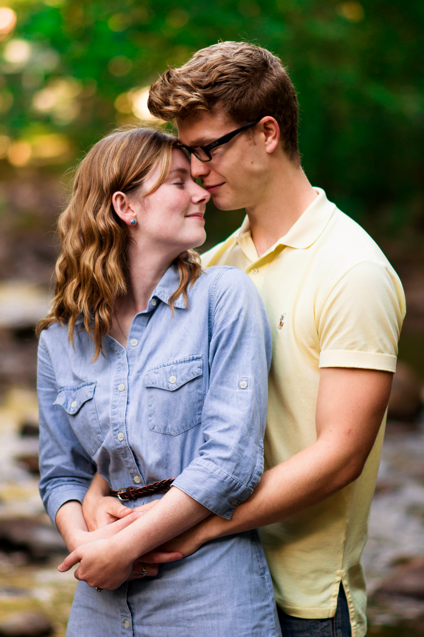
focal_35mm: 128
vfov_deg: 16.1
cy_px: 318
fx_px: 2252
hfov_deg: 10.8
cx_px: 212
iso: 200
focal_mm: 85
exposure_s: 1/250
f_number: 1.8
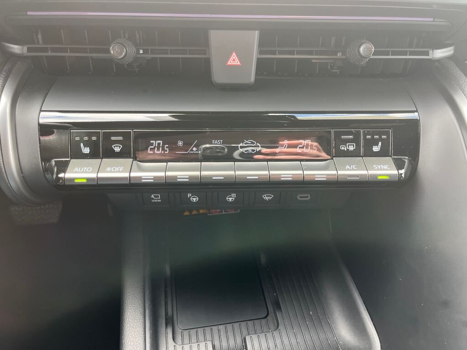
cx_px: 234
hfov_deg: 67.3
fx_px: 351
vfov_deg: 53.1
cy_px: 175
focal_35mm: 26
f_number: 1.6
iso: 125
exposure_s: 1/109
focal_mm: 5.1
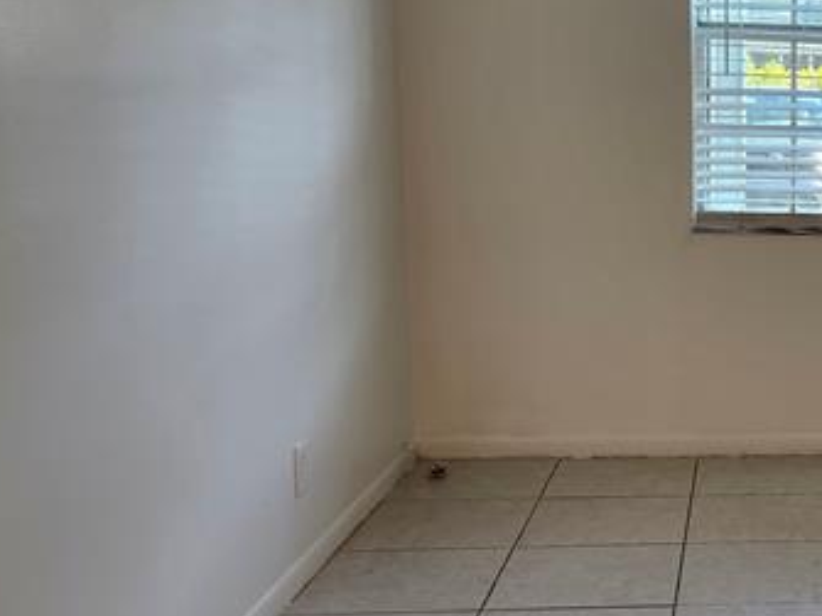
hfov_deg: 31.1
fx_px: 1306
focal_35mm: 55
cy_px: 331
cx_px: 903
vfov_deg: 26.5
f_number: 1.8
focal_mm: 5.54
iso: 125
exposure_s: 1/120
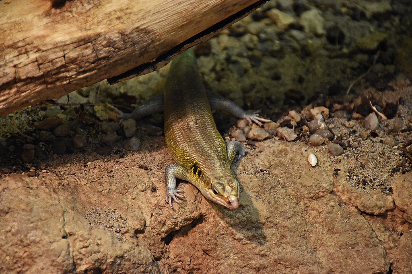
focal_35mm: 210
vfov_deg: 6.5
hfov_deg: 9.8
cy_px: 137
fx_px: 2404
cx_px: 206
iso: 5000
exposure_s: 1/500
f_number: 5.6
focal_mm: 140
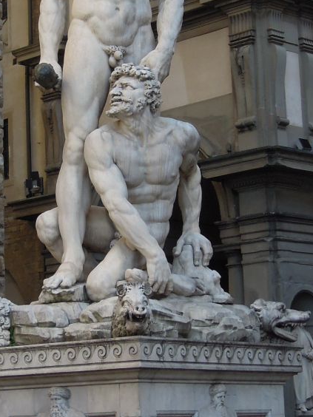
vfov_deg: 16.2
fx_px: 1459
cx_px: 91
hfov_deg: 12.2
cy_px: 124
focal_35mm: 121
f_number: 3.3
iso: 160
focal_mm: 9
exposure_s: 1/400
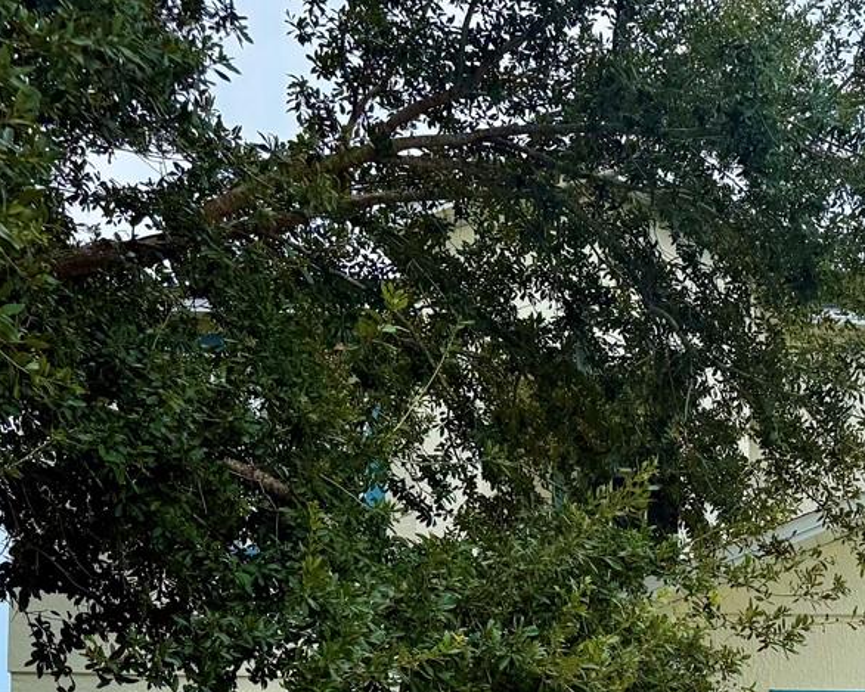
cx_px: 964
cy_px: 788
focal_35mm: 64
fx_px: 1639
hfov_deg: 27.0
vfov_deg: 22.3
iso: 80
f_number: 1.78
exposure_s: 1/2611
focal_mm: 6.76
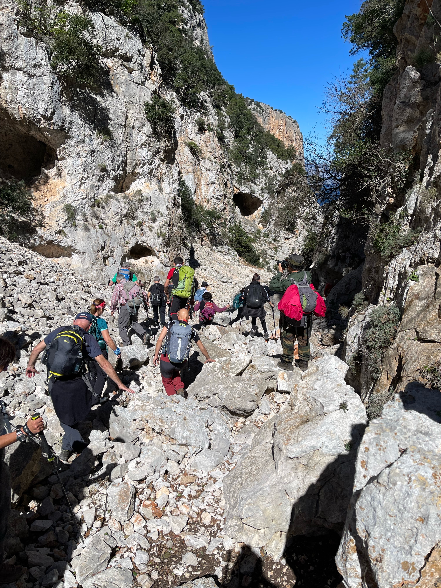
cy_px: 294
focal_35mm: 26
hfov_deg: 53.1
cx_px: 220
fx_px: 442
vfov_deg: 67.3
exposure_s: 1/5917
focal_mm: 5.1
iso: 32
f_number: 1.6
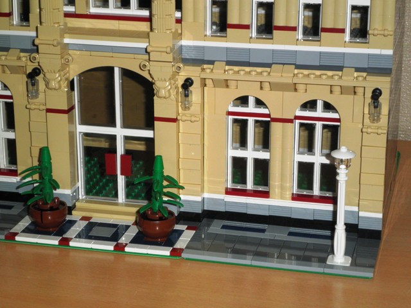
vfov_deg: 17.0
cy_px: 154
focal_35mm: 87
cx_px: 206
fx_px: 1033
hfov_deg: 22.5
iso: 160
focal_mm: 15.4
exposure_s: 1/100
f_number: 4.9
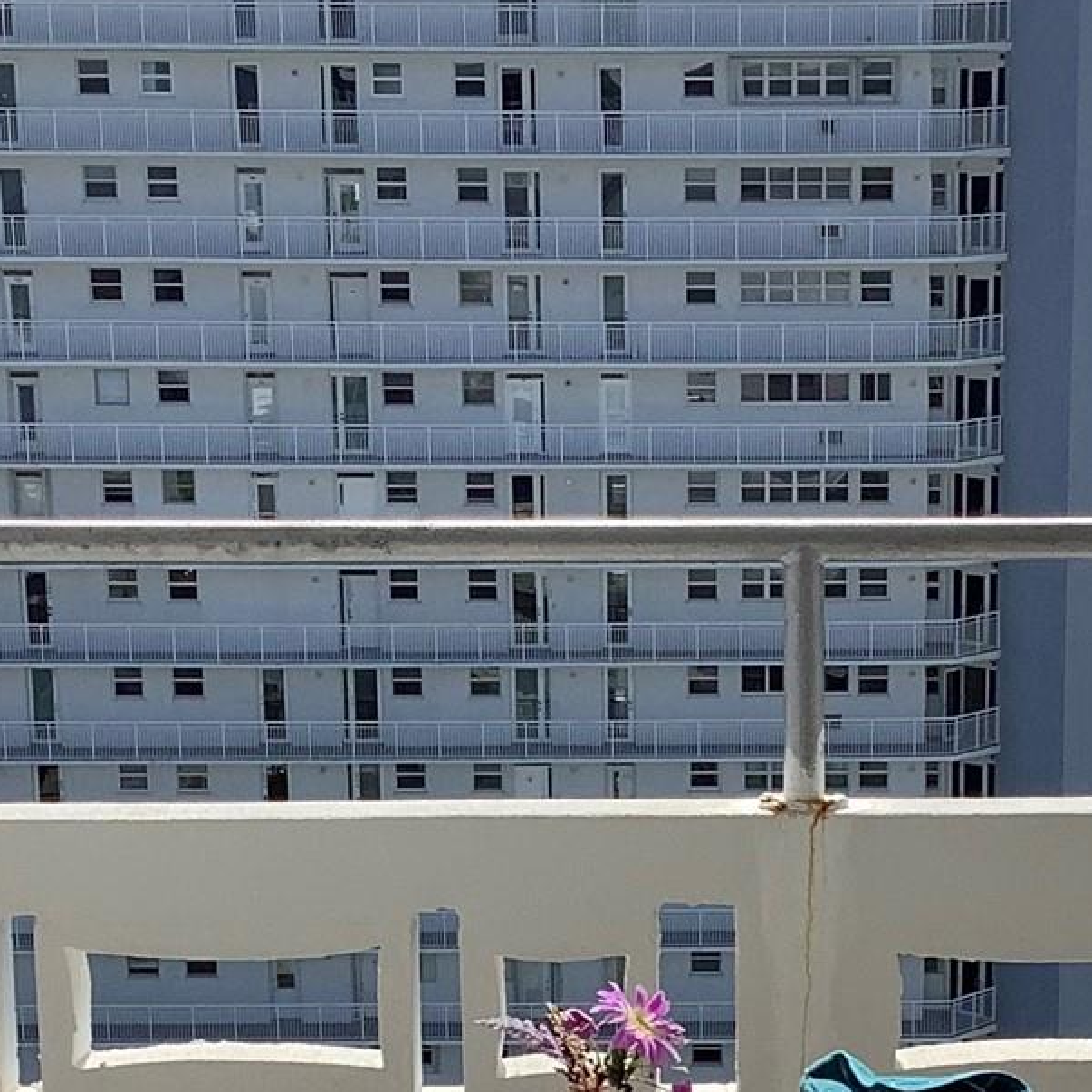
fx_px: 3319
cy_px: 1007
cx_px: 770
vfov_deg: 18.3
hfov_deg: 18.6
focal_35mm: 93
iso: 25
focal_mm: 3.3
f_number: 2.4
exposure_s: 1/1942
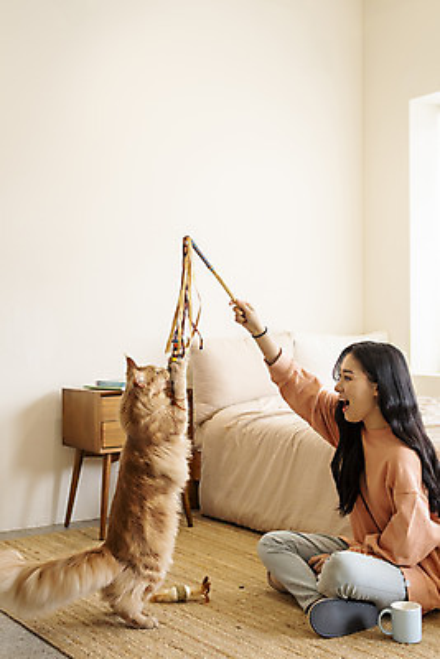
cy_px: 330
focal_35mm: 45
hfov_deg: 29.9
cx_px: 220
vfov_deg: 43.6
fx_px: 824
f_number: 2.5
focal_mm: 30
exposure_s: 1/500
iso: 250
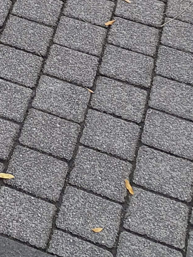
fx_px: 937
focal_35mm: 126
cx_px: -232
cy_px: -332
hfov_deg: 10.5
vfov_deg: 12.7
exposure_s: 1/100
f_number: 1.7
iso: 40
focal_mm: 4.2
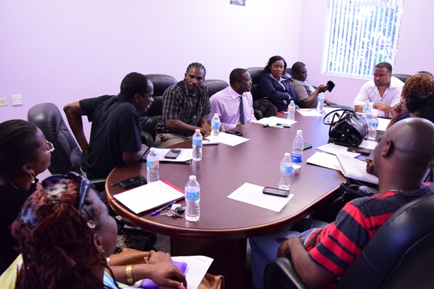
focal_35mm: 27
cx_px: 217
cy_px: 144
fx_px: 326
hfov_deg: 67.4
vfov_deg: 48.0
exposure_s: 1/60
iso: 3200
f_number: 4
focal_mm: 18
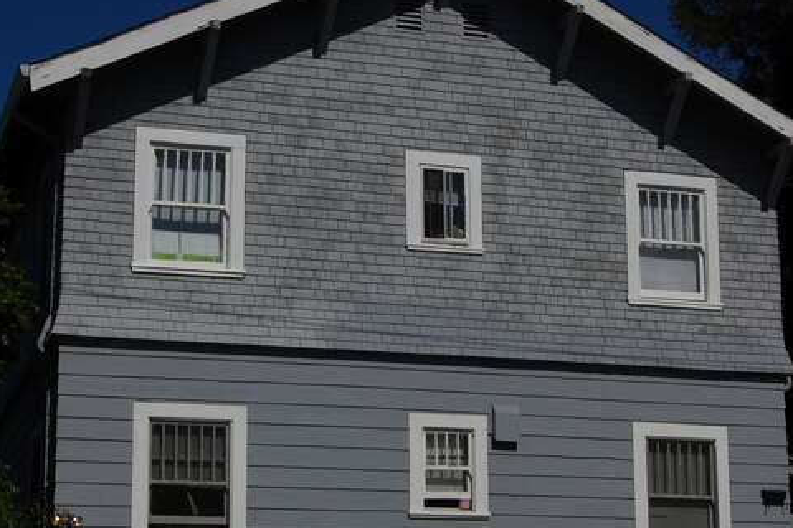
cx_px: 416
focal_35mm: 80
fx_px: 1762
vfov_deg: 17.0
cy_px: 323
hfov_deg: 25.4
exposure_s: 1/640
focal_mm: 32
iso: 200
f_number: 16
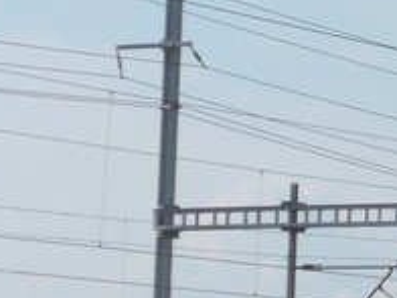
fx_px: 5195
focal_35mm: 453
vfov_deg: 3.3
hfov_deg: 4.3
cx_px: 766
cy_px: 245
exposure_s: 1/1000
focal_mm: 15
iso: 80
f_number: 4.2
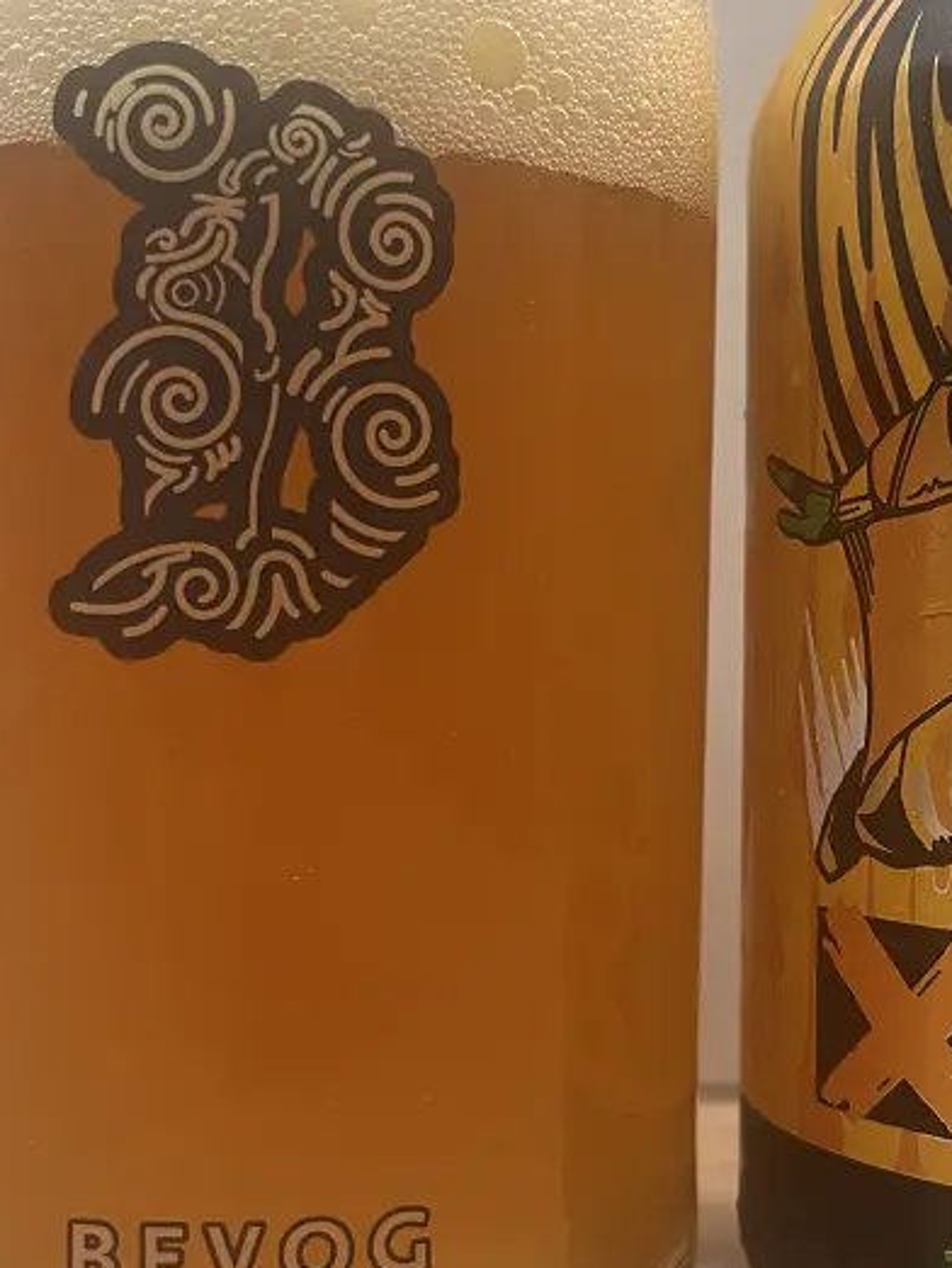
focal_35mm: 51
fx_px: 1869
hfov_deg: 28.4
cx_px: 651
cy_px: 612
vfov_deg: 37.5
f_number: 1.6
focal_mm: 5.1
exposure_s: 1/50
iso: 100
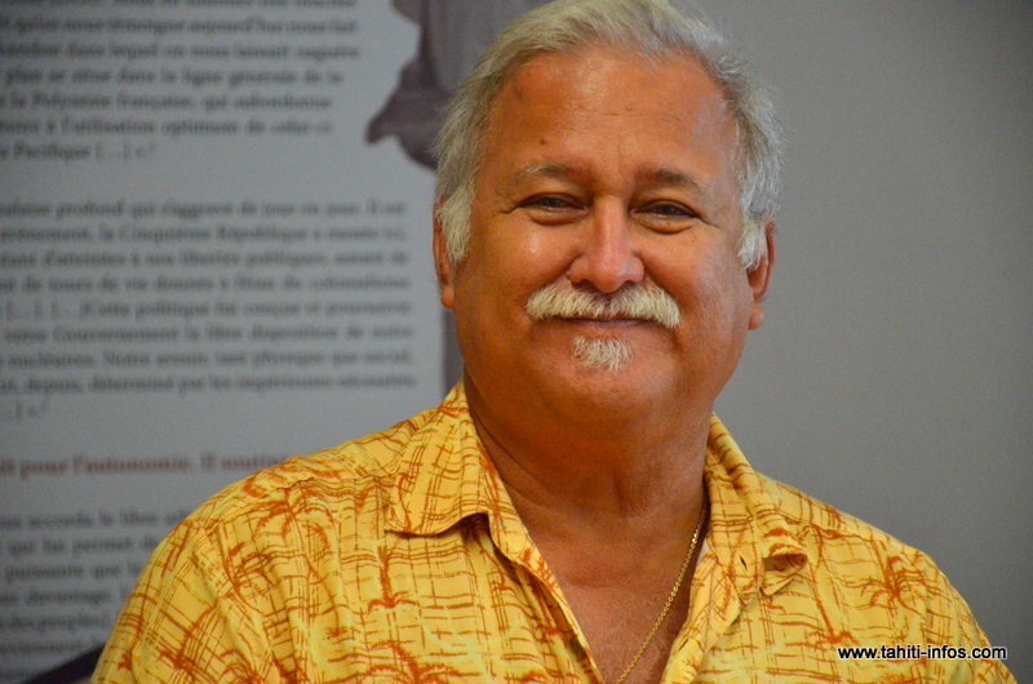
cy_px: 342
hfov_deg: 11.8
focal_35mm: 174
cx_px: 516
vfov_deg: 7.9
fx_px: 4983
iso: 4000
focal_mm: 116
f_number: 5.6
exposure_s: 1/250
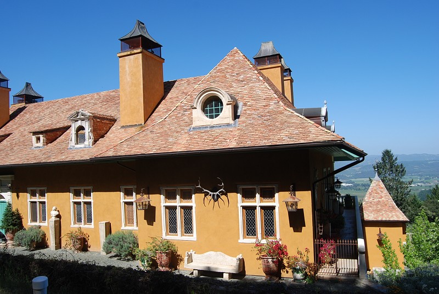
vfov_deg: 48.0
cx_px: 220
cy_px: 147
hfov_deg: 67.3
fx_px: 330
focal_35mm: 27
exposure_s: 1/250
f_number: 8
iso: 100
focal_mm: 18
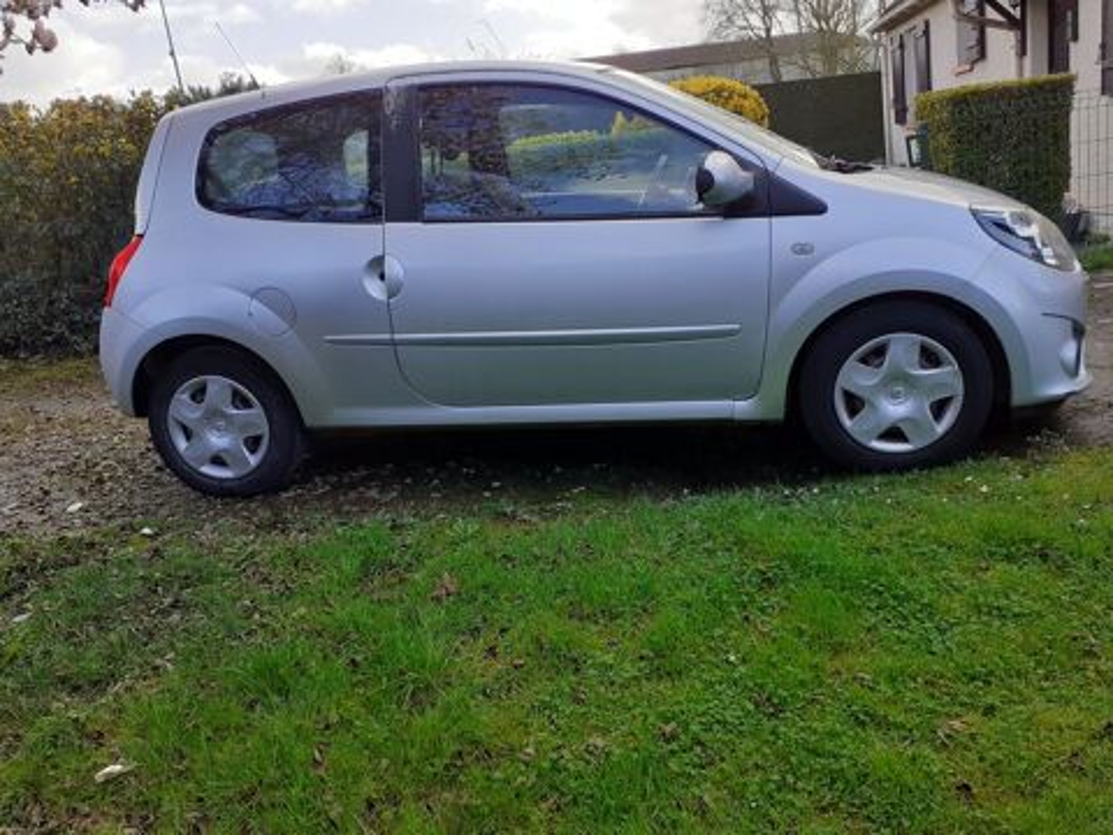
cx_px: 556
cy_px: 418
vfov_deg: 51.4
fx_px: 868
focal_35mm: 27
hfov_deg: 65.3
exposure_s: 1/328
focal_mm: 3.6
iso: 40
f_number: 1.9
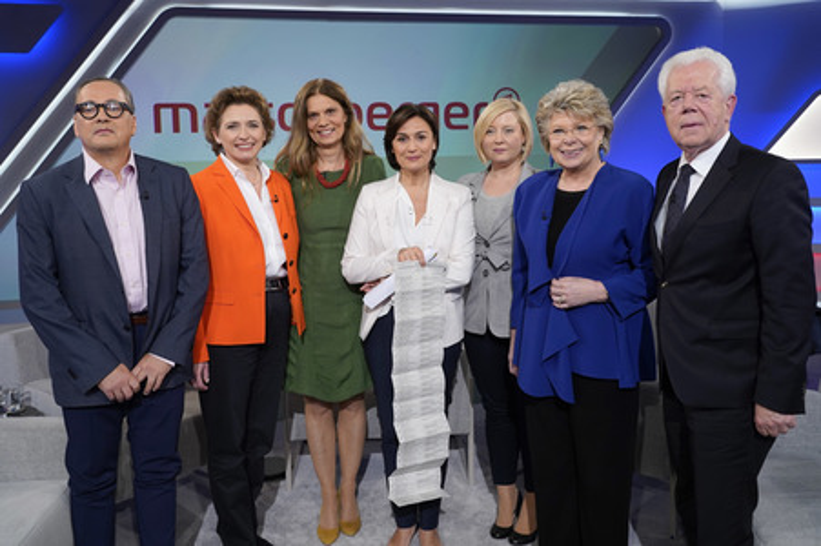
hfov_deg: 62.0
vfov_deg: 43.5
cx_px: 410
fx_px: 684
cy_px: 273
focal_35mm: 30
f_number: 5
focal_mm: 30
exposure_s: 1/160
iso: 1600
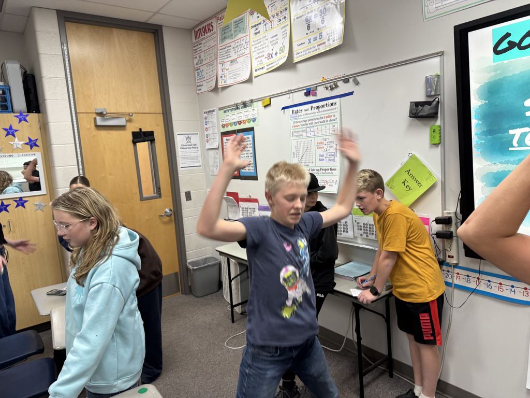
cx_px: 265
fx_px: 367
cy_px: 199
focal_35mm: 24
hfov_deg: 71.6
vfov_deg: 56.8
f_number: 1.78
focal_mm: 6.76
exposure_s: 1/60
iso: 125
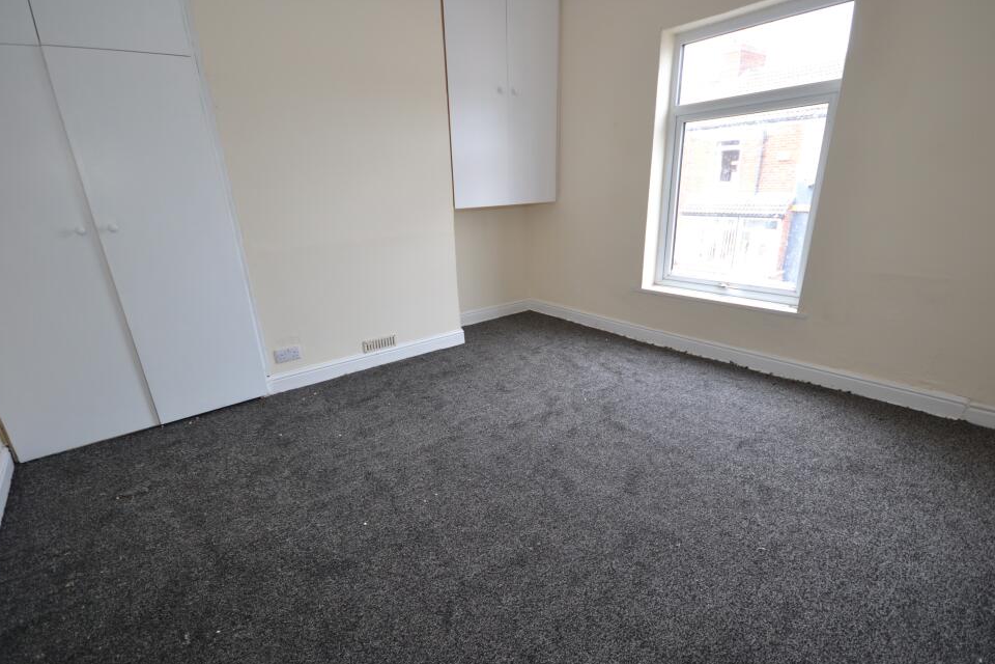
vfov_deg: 73.7
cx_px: 514
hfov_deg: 96.7
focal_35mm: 16
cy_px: 352
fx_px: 442
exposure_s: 1/60
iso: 400
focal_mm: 10
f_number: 4
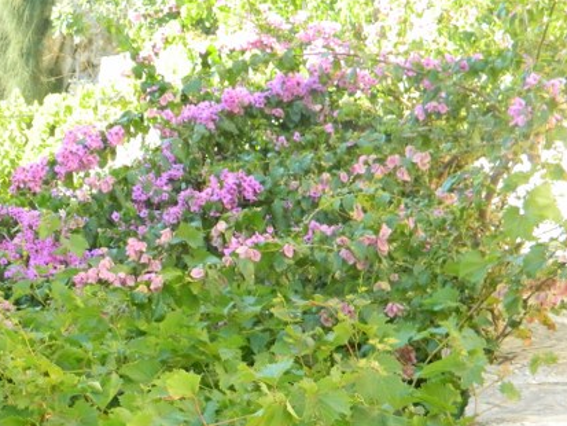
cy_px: 246
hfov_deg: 21.0
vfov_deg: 16.2
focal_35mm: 91
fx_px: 1491
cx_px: 30
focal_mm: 8.4
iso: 400
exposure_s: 1/200
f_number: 3.6
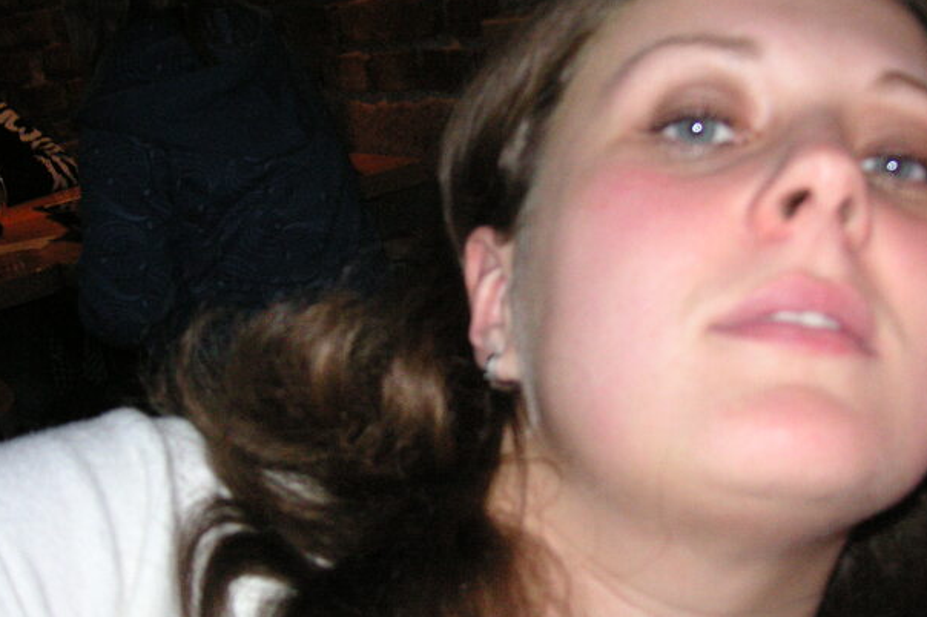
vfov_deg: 26.5
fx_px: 1312
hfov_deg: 38.9
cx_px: 483
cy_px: 319
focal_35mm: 51
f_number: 2.8
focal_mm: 6.1
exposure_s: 1/45
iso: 160
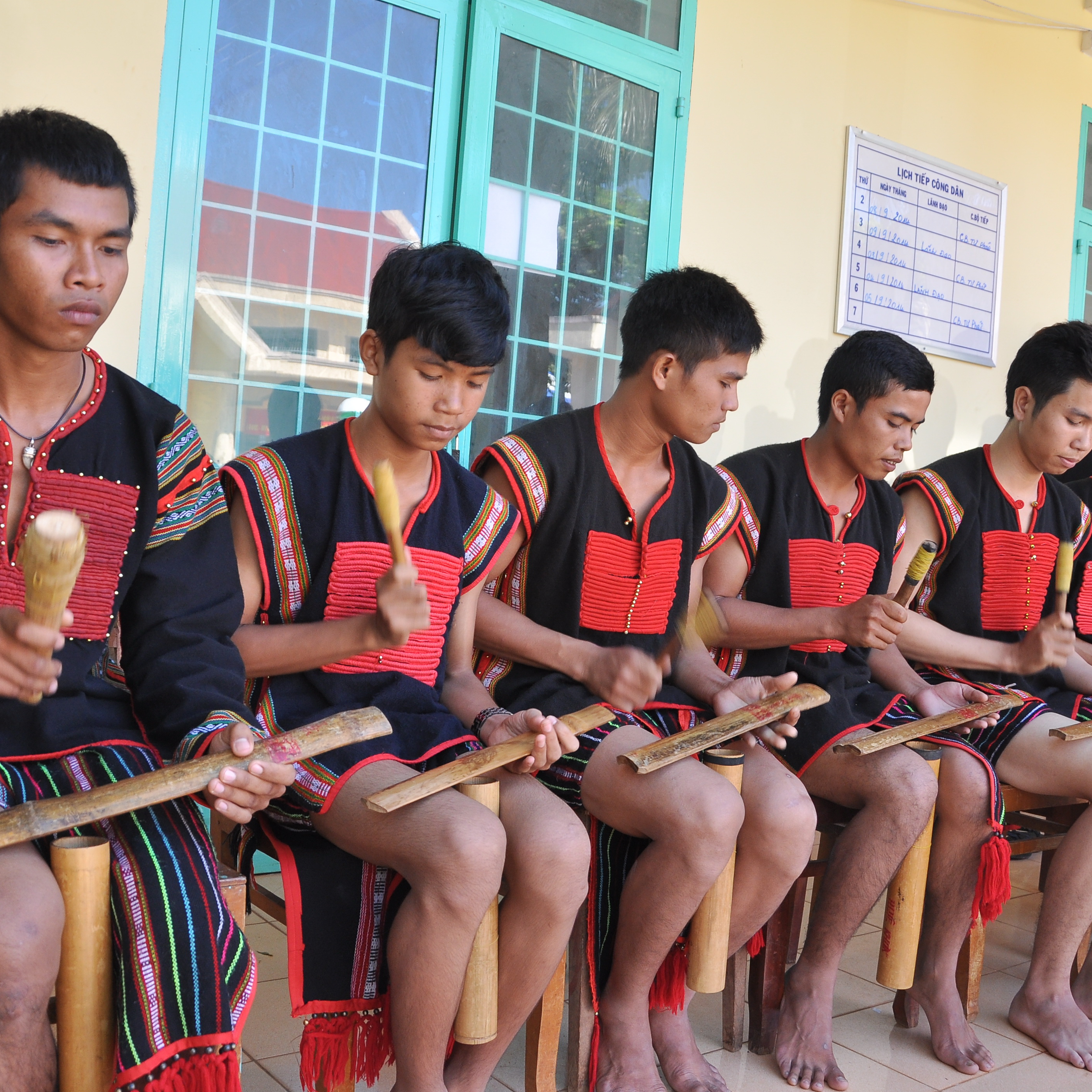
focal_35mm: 35
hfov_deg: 47.2
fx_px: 1249
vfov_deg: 47.2
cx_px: 546
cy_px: 542
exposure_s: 1/100
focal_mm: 18
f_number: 5
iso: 320
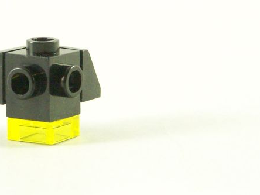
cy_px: 75
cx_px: 53
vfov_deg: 5.0
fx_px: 2216
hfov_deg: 6.7
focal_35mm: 295
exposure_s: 1/60
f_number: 3.6
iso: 400
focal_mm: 21.2
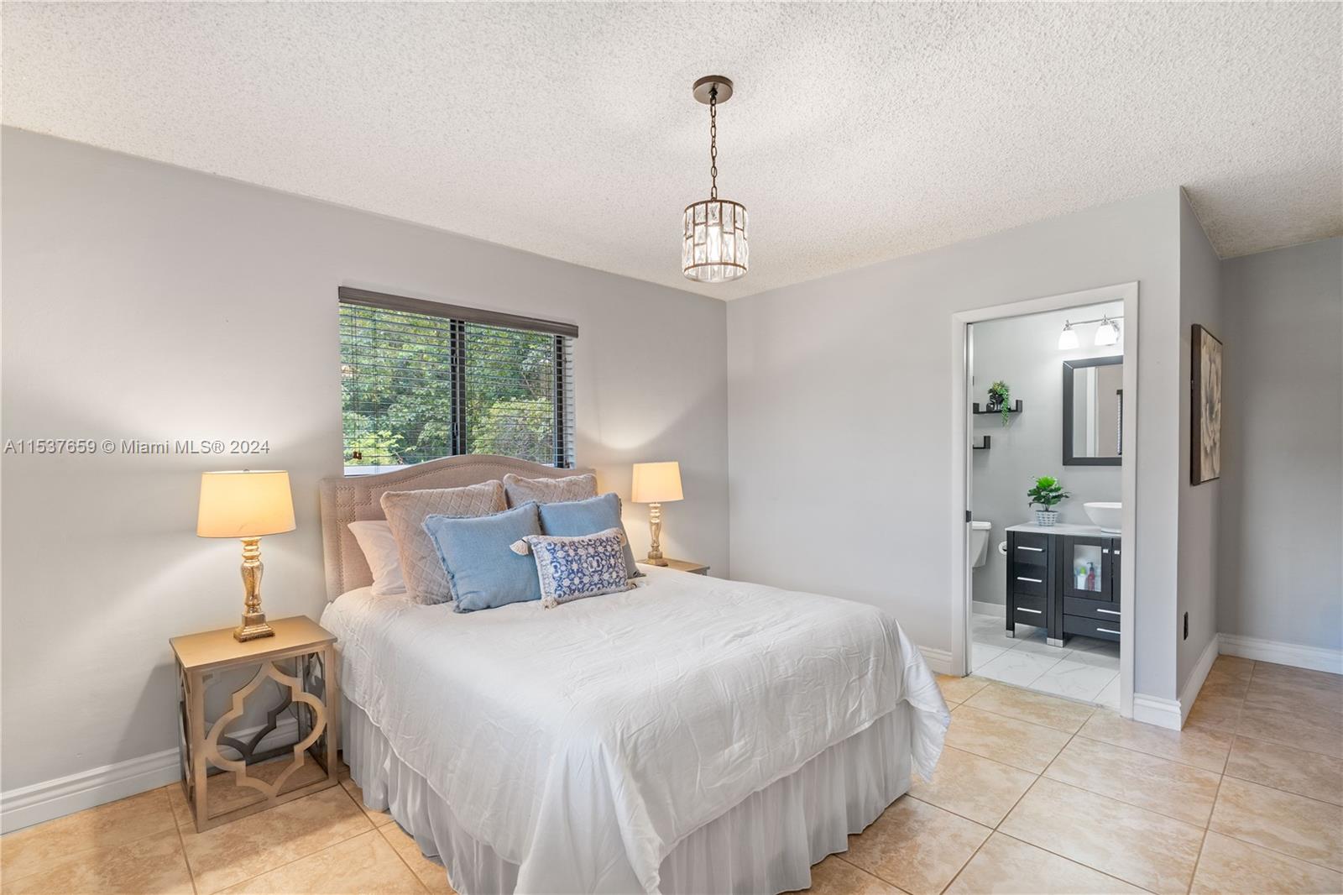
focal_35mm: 16
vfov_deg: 73.7
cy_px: 448
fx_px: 597
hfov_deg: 96.7
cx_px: 672
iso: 640
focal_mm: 16
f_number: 4
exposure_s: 1/13
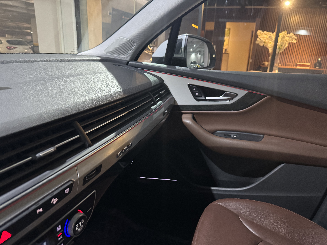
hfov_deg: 71.6
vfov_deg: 56.8
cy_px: 122
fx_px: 227
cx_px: 164
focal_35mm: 24
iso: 800
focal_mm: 6.76
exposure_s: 1/30
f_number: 1.78
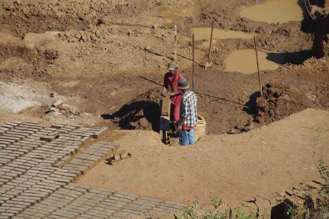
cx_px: 164
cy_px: 110
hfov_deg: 7.6
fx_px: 2467
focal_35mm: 270
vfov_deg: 5.1
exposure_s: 1/250
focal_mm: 180
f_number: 10
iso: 400
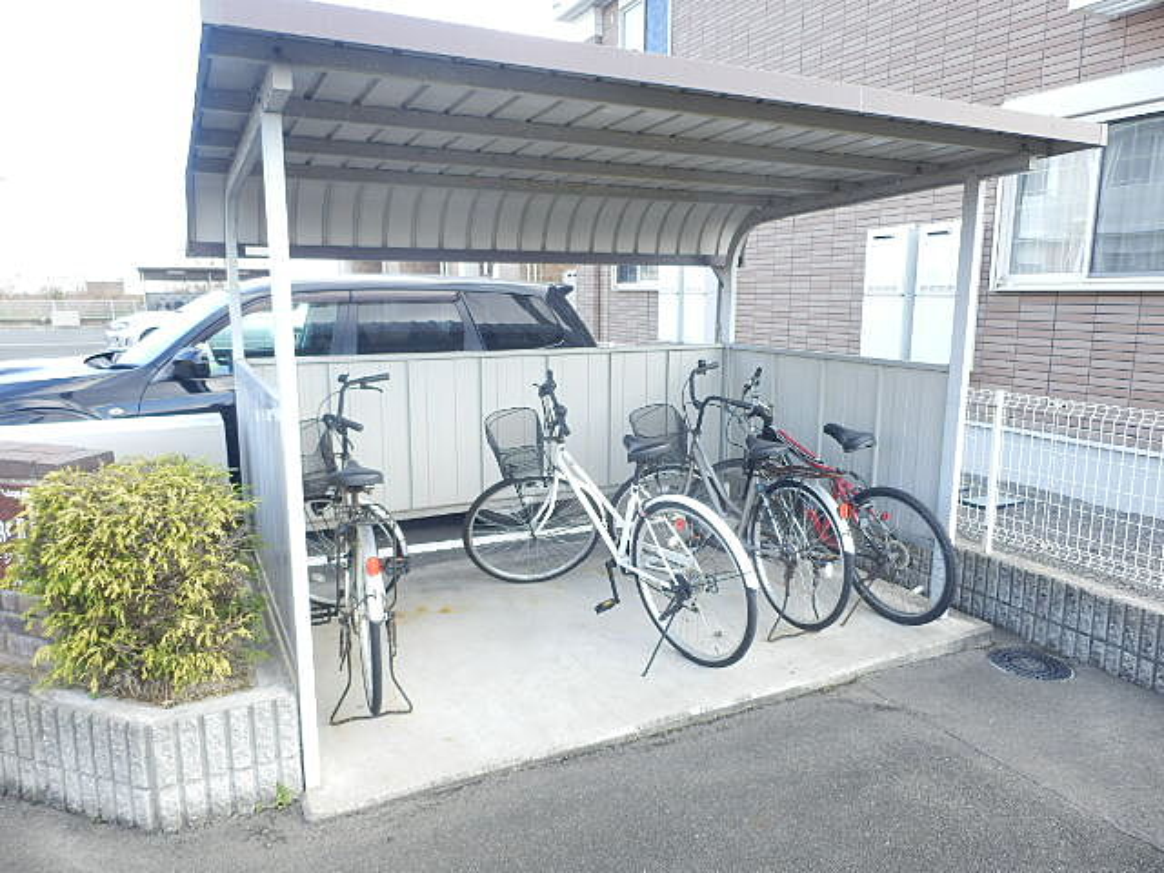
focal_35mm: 24
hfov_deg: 71.6
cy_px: 436
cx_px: 582
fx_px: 807
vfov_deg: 56.8
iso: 80
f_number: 3
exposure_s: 1/60
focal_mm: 4.2
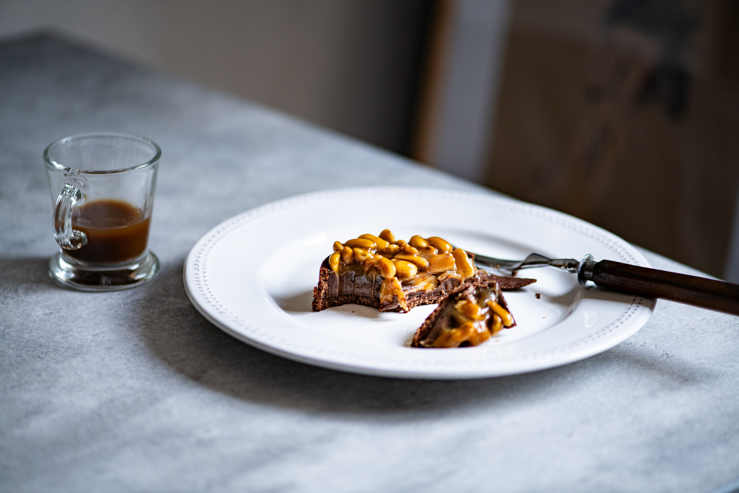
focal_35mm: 105
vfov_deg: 13.0
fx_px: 2155
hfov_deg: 19.5
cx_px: 370
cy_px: 246
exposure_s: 1/200
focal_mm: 105
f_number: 3
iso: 400
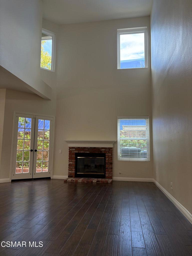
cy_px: 128
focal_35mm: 26
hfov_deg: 53.1
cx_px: 96
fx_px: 192
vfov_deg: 67.3
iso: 160
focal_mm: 5.96
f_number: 1.6
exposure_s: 1/120
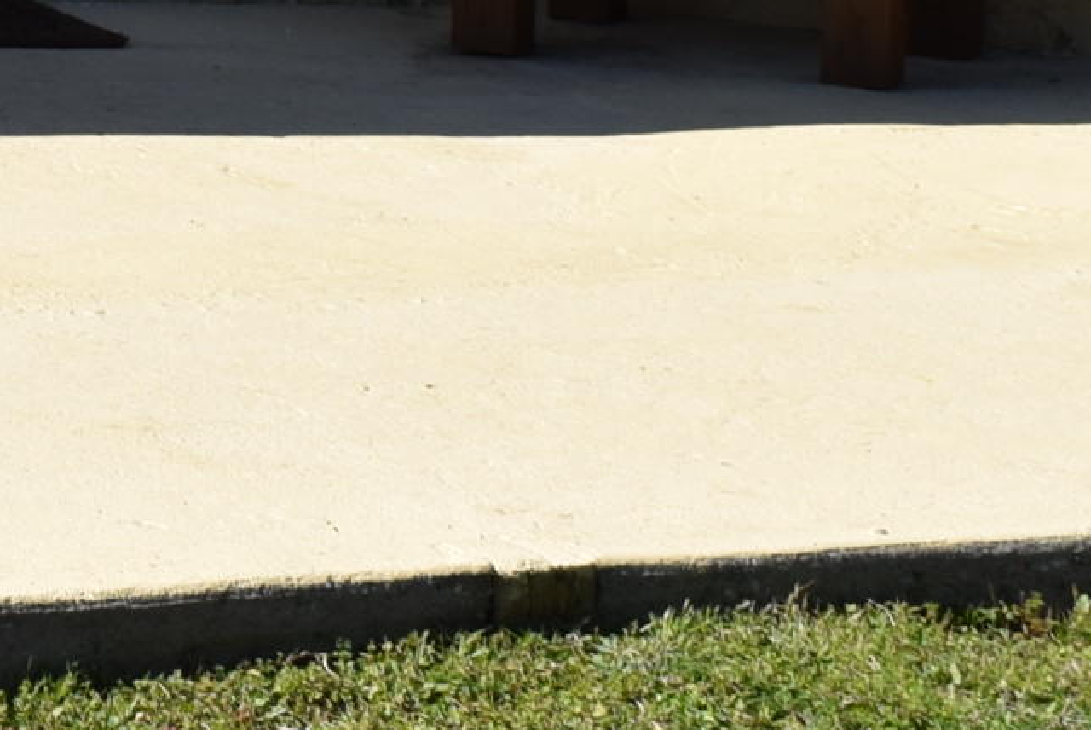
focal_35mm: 189
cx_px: -643
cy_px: -737
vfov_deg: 7.0
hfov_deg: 10.4
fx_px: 5743
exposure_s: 1/400
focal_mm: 27
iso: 200
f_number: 10
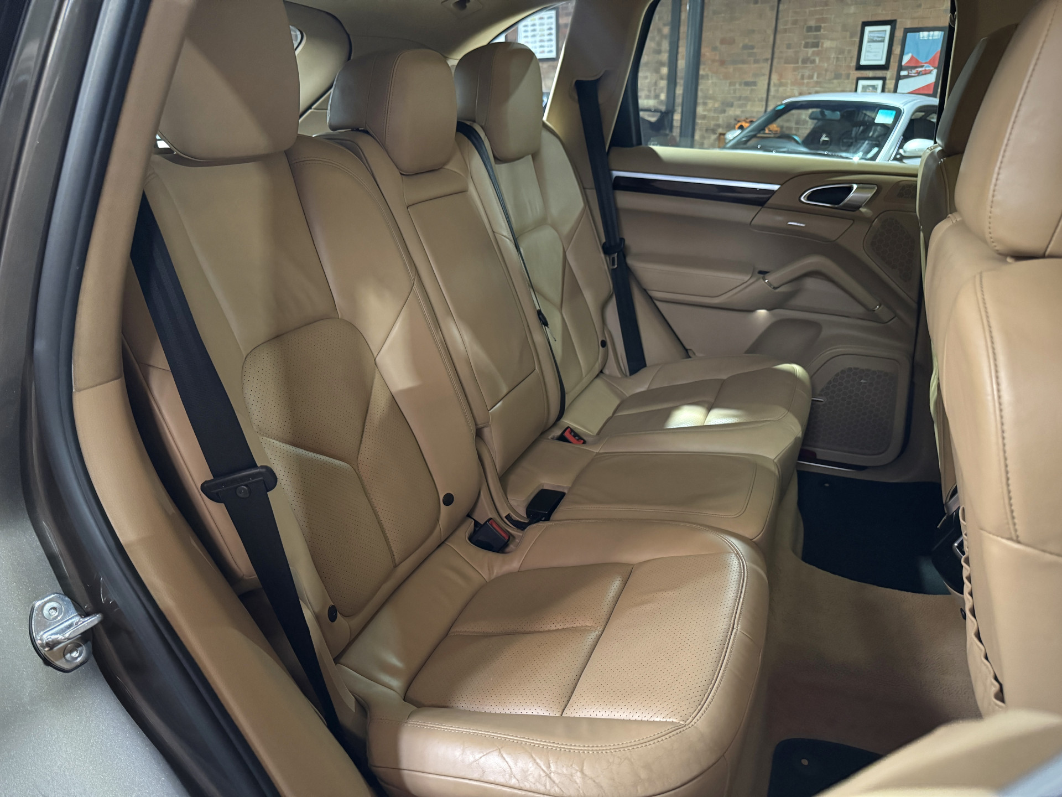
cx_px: 531
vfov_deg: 56.8
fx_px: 736
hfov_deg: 71.6
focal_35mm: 24
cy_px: 398
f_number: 1.78
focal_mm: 6.76
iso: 1000
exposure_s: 1/33
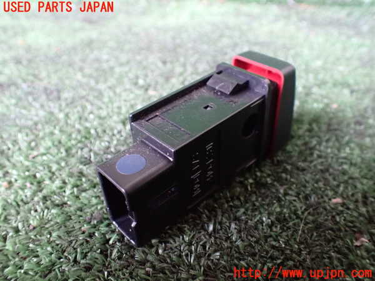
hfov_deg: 60.0
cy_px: 140
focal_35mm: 30
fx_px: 325
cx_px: 188
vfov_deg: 46.8
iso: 1250
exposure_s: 1/30
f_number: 2.3
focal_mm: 5.4
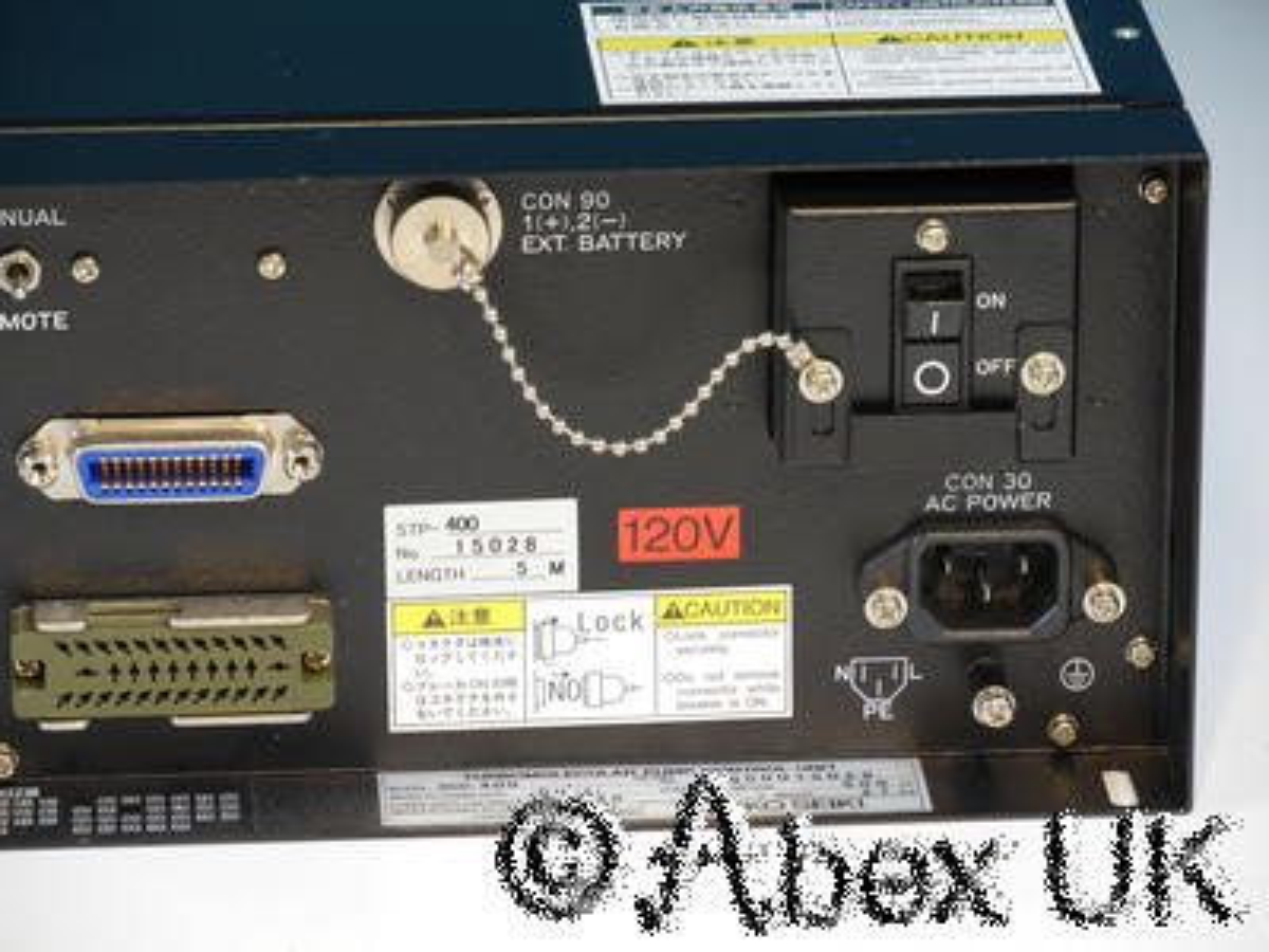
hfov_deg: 9.1
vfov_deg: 6.8
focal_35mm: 218
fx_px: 7992
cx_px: 634
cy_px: 476
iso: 200
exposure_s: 1/2.5
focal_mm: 109
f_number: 8
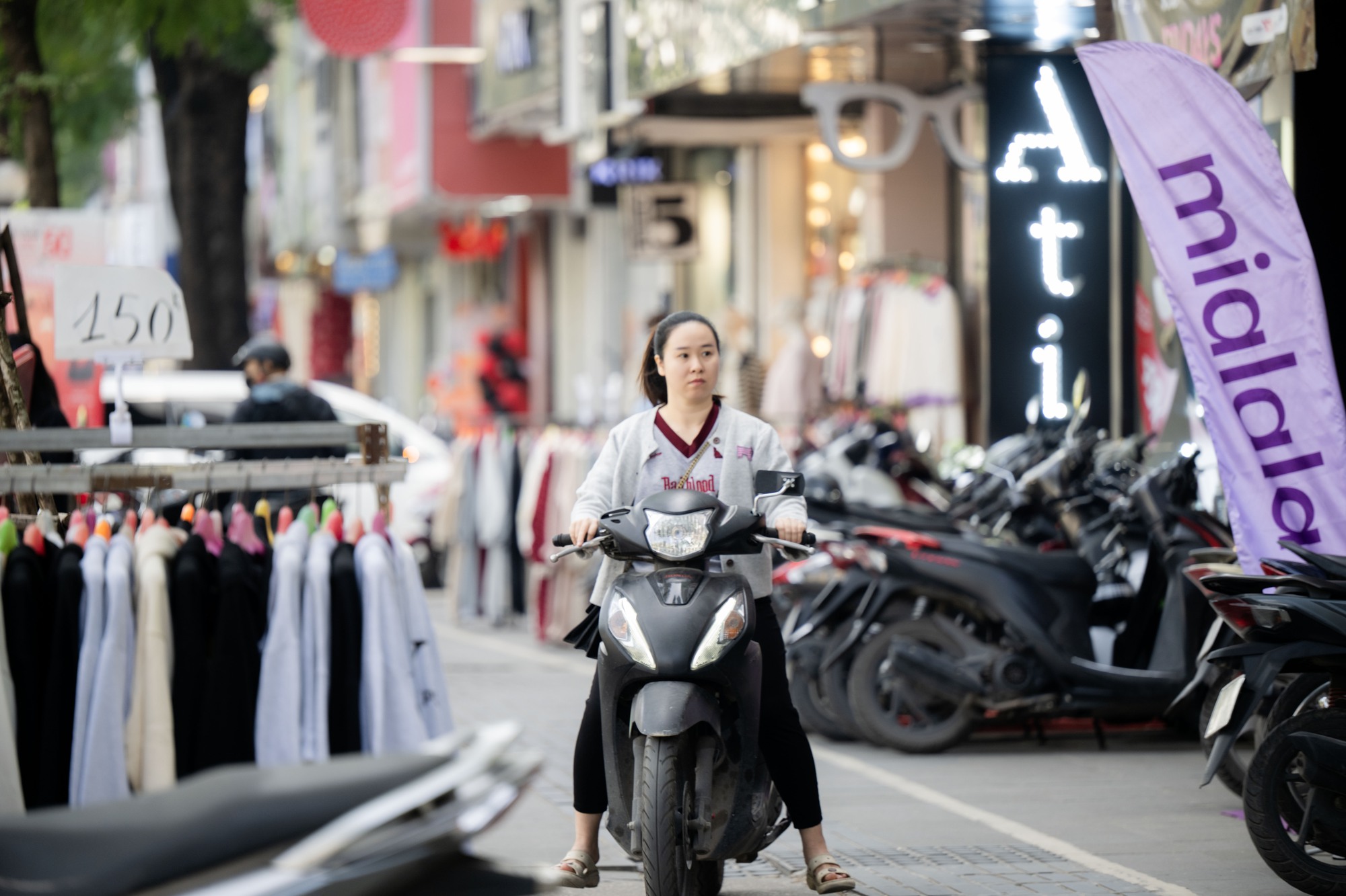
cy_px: 448
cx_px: 673
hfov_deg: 12.5
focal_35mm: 165
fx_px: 6168
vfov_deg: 8.3
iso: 320
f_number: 2.8
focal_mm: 165
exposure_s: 1/400
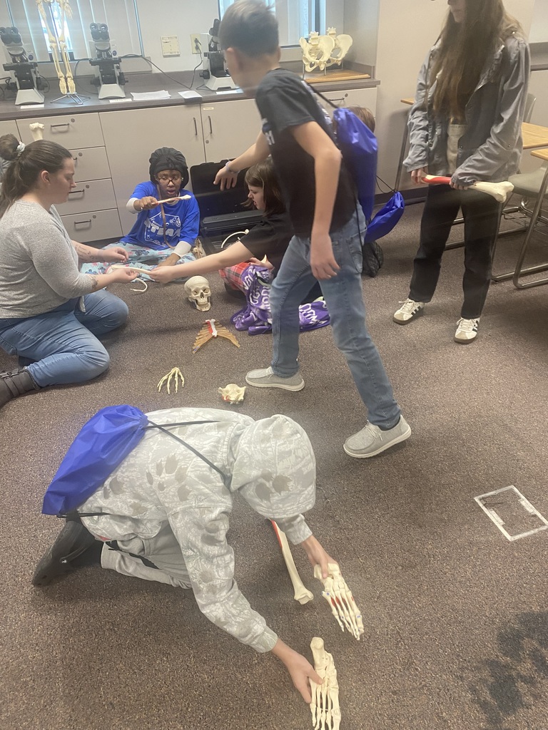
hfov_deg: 53.1
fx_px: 549
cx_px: 274
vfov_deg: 67.3
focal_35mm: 26
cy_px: 365
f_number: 1.8
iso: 160
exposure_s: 1/60
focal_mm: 4.25
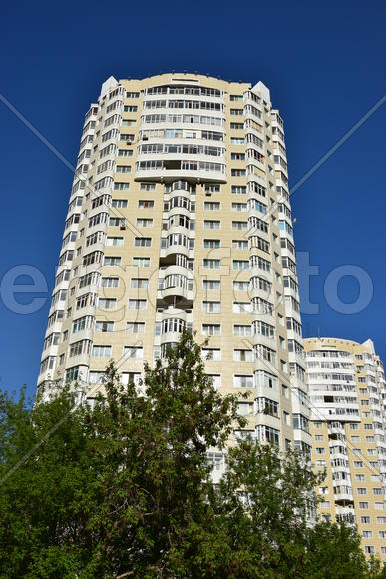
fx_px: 603
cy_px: 290
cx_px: 193
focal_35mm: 38
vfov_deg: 51.3
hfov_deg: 35.5
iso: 100
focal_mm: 25
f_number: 8
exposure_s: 1/400
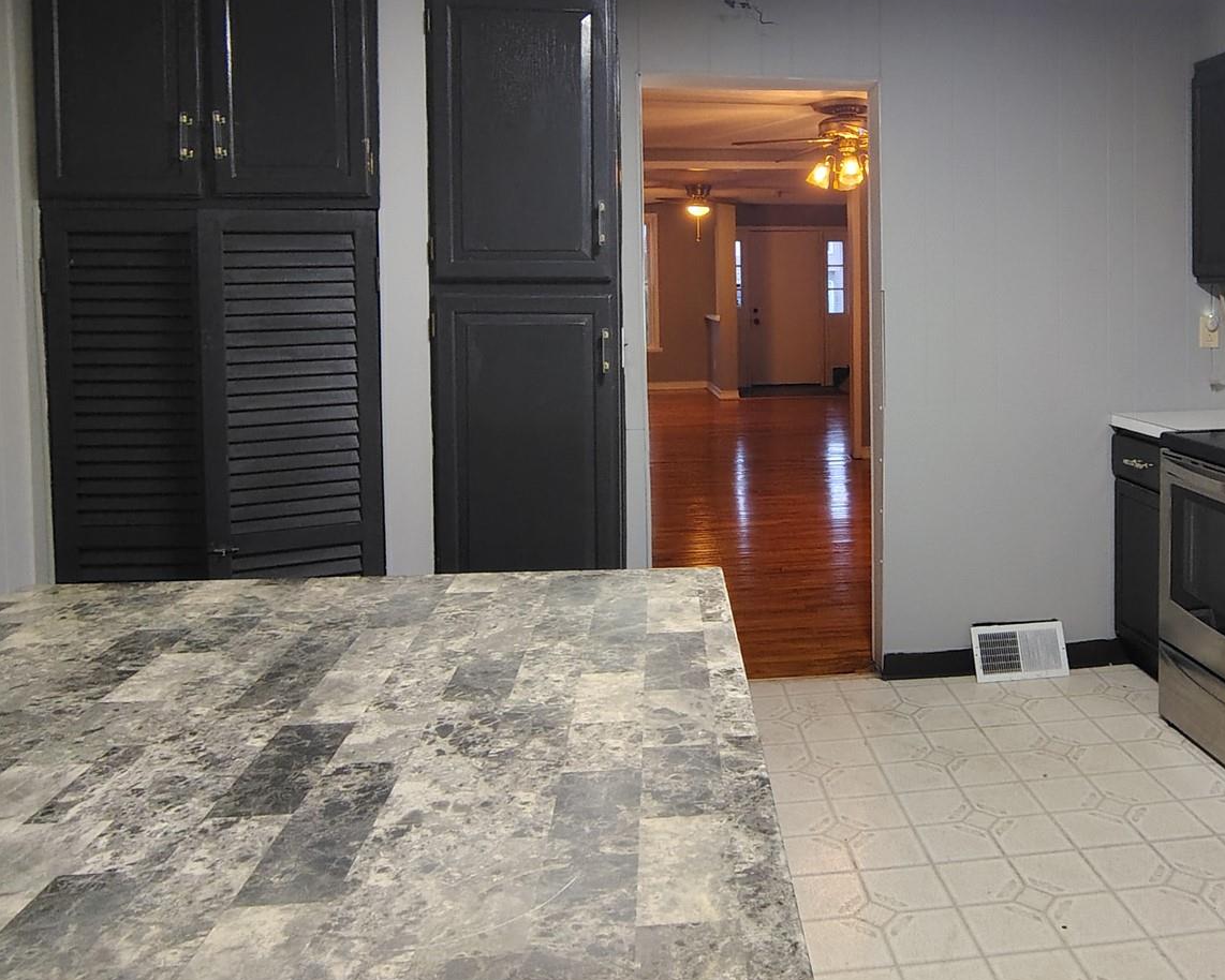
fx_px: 1015
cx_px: 771
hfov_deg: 61.3
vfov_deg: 50.6
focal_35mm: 28
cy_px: 326
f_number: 2.2
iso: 856
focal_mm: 2.13
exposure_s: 1/24
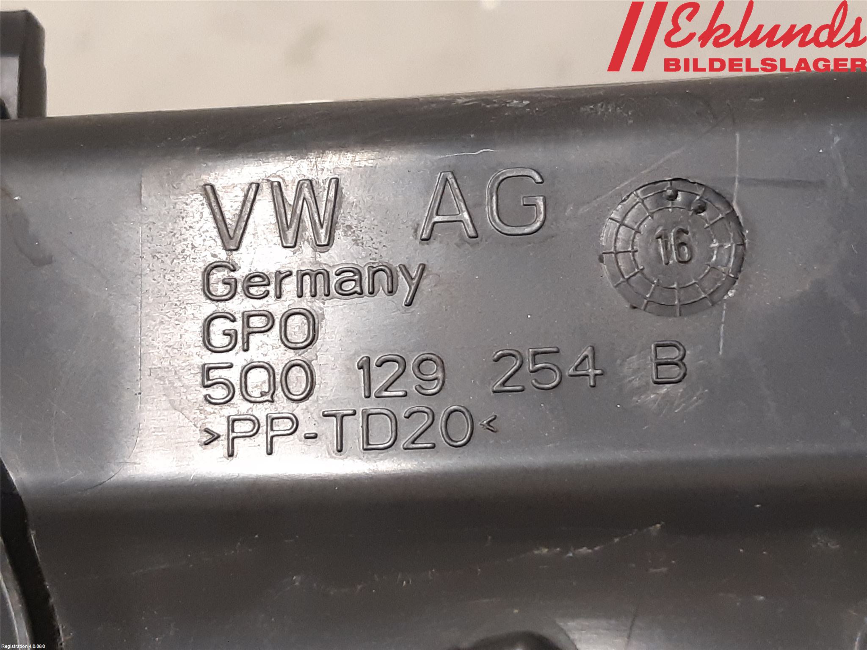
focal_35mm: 26
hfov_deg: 67.3
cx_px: 434
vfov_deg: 53.1
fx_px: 651
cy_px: 325
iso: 250
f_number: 1.7
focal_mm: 3.93
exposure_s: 1/50
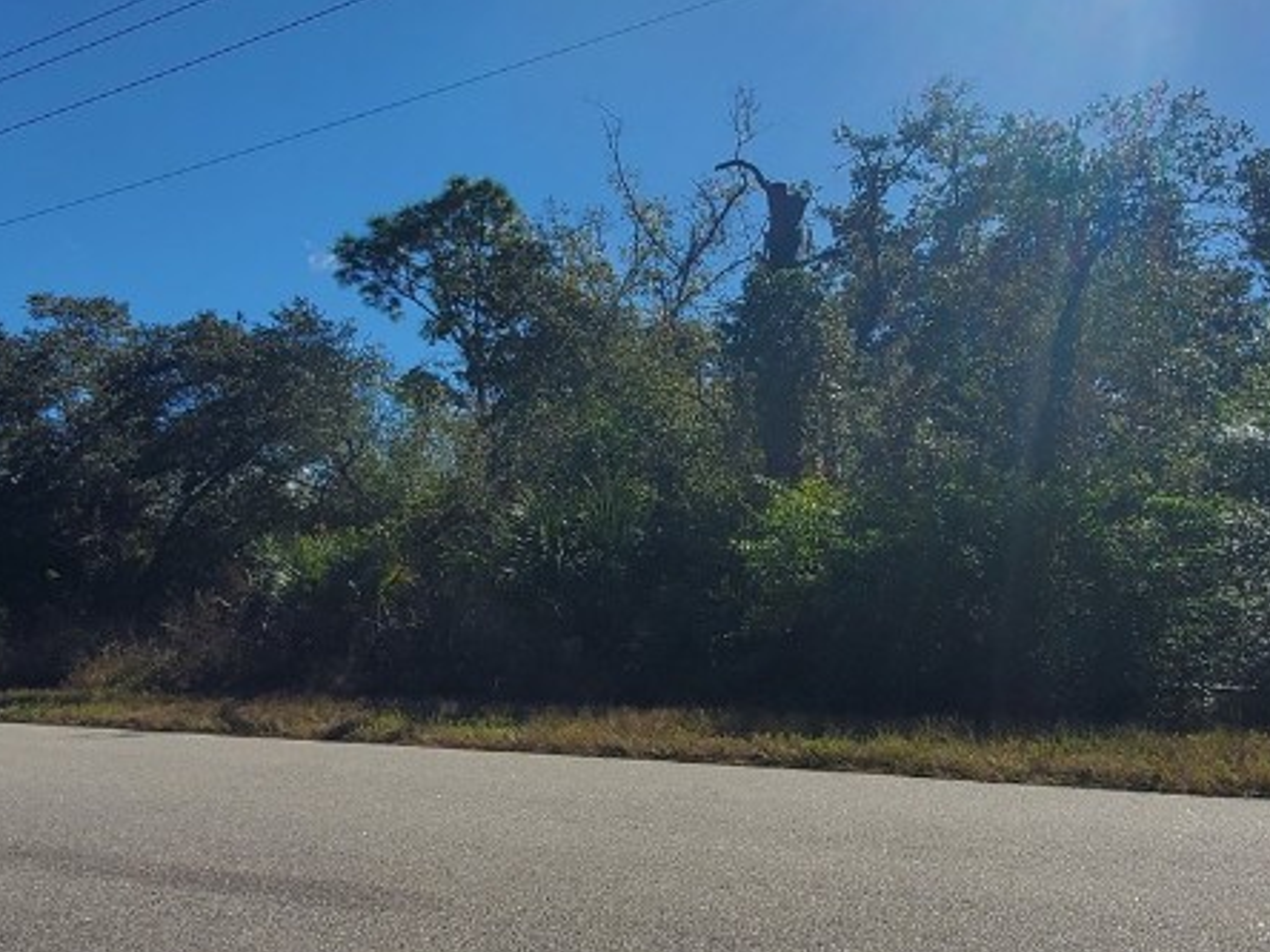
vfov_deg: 46.0
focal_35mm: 30
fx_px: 1101
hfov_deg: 59.9
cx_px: 666
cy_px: 309
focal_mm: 1.8
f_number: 2.2
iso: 50
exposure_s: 1/2210
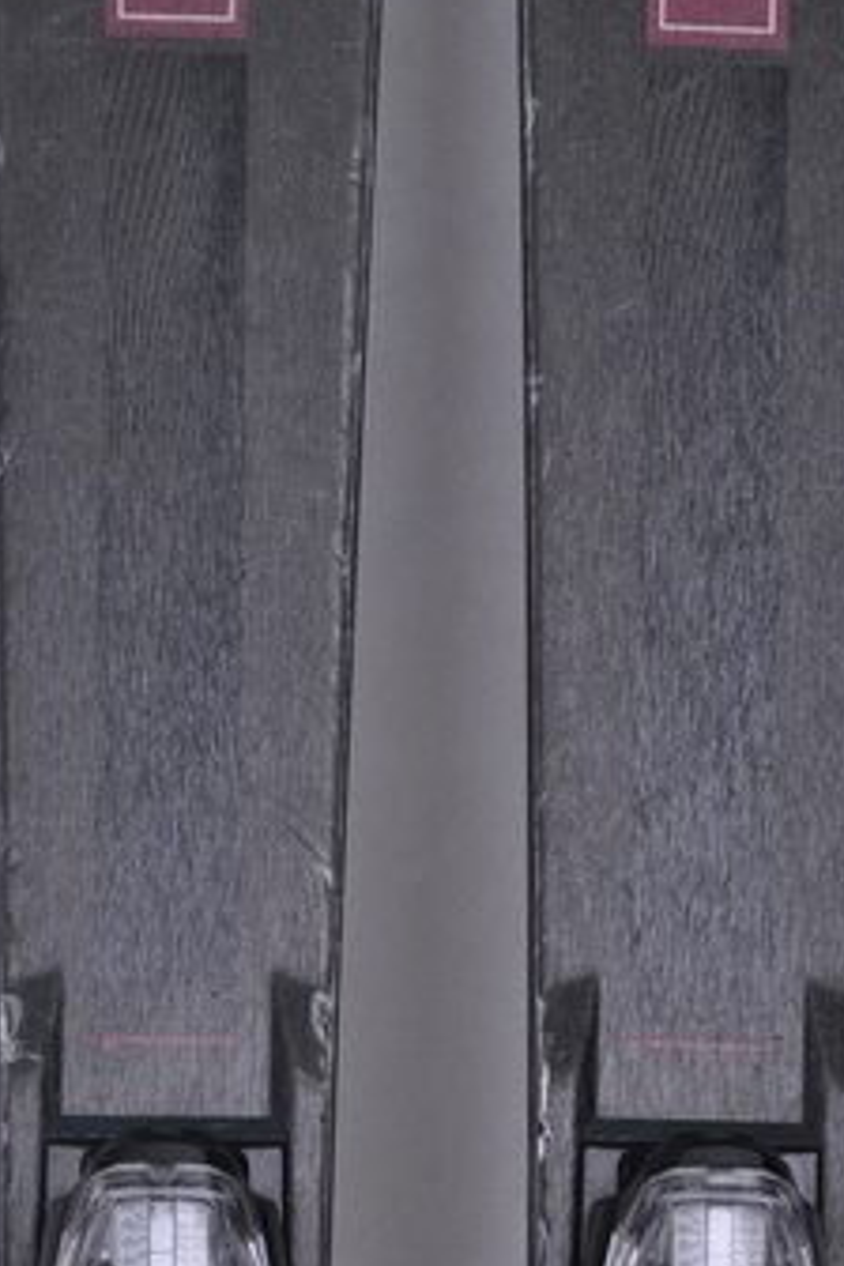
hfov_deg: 6.5
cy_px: 795
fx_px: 7408
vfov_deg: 9.8
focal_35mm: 211
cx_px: 443
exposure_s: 1/125
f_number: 9.5
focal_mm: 105
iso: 3200
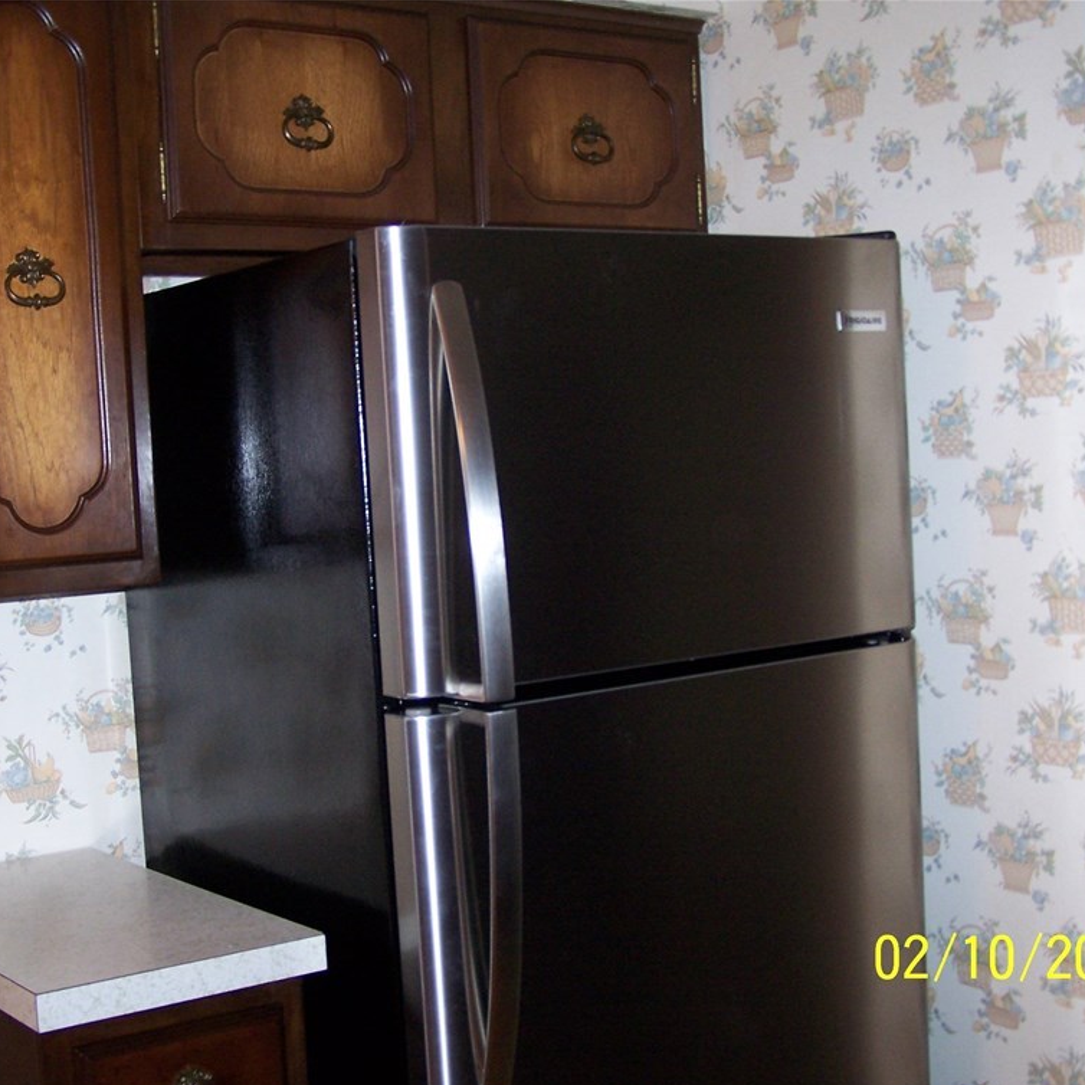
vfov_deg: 35.4
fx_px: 1702
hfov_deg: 35.3
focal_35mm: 48
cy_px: 551
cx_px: 502
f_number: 2.8
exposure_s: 1/60
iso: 140
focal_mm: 6.7
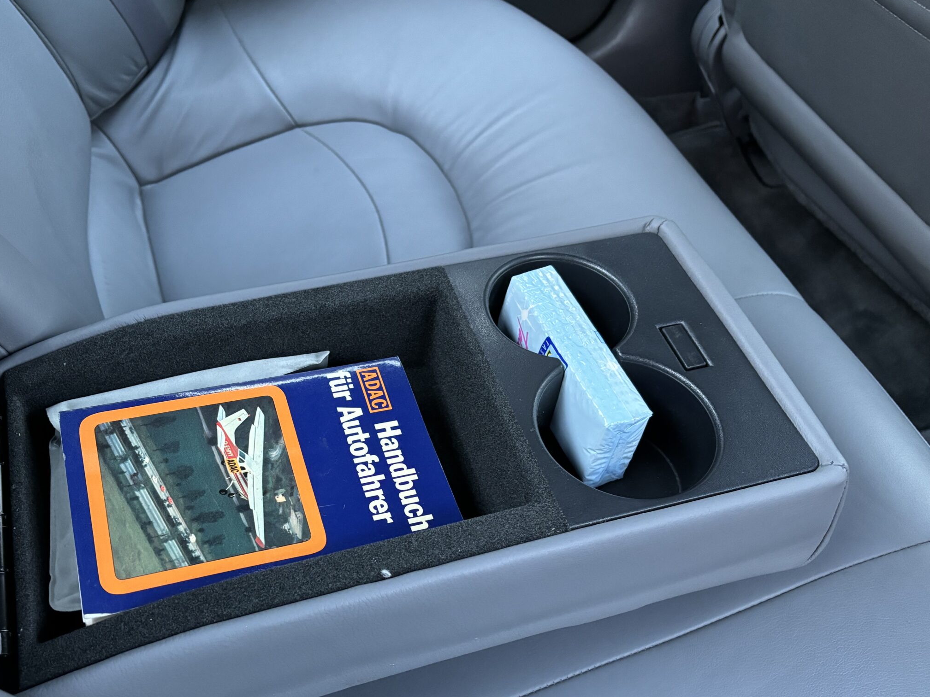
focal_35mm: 33
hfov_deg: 55.1
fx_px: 887
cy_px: 432
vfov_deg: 42.7
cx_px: 394
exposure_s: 1/40
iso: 500
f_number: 1.6
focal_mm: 5.96
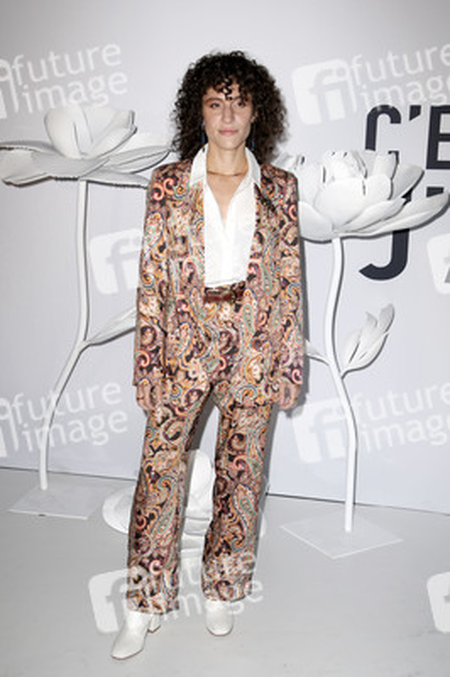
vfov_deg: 35.7
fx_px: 1052
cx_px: 225
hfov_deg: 24.2
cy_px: 338
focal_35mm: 56
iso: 640
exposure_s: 1/200
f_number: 5.6
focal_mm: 56
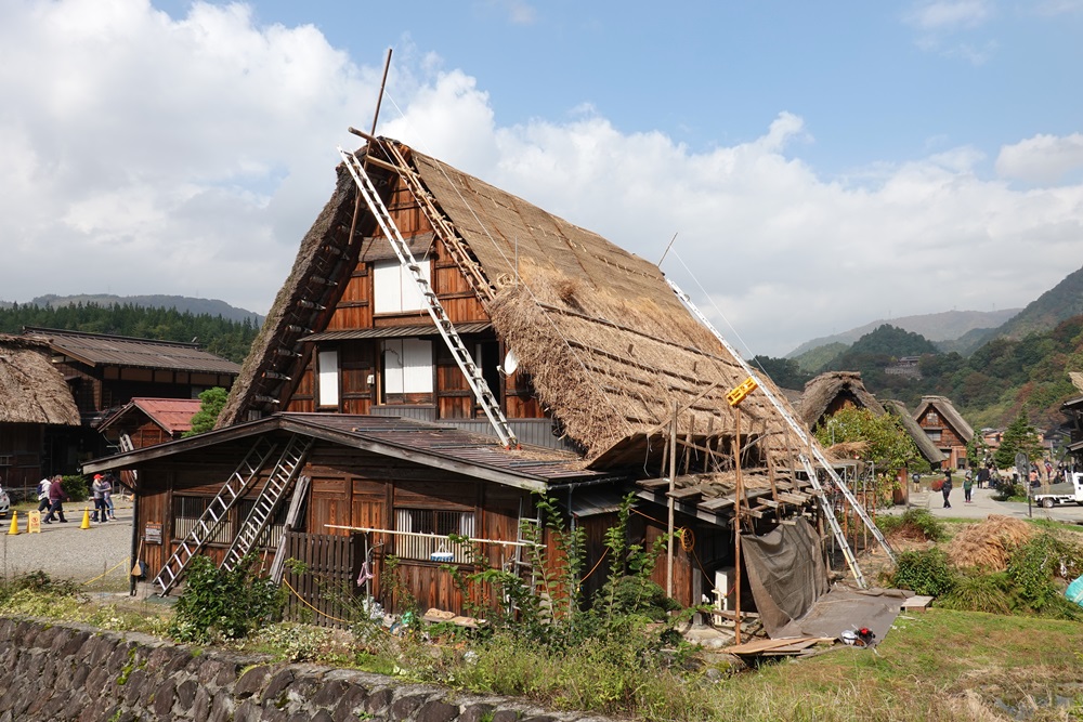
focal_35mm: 29
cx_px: 542
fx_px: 872
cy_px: 361
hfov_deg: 63.7
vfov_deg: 45.0
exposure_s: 1/400
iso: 125
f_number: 5.6
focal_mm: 10.83
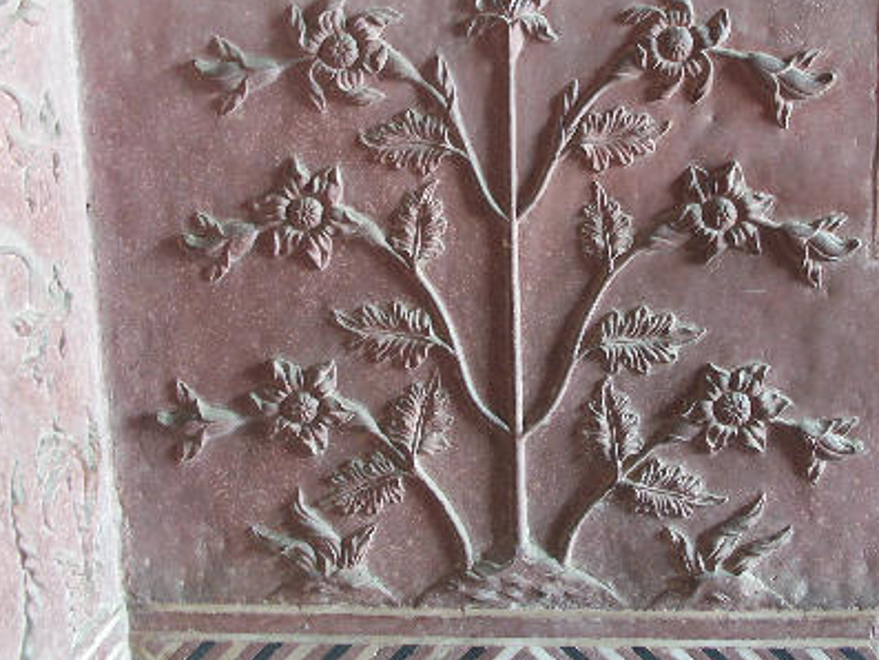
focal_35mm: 43
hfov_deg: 43.6
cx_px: 535
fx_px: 1092
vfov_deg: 33.5
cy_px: 275
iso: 125
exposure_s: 1/10
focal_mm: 8.44
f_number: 2.8
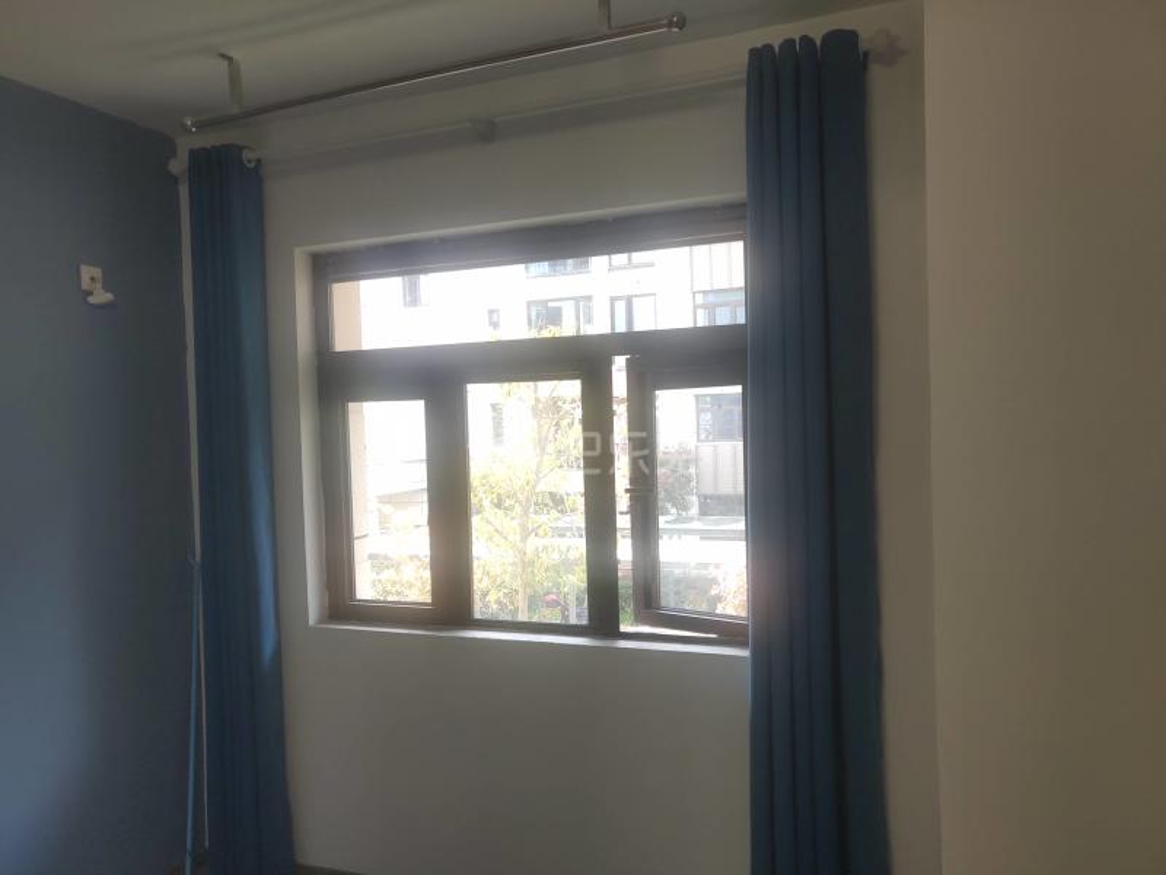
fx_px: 1011
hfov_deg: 60.0
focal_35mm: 30
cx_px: 583
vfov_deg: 46.8
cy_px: 438
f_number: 1.8
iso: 50
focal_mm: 4.35
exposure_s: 1/113
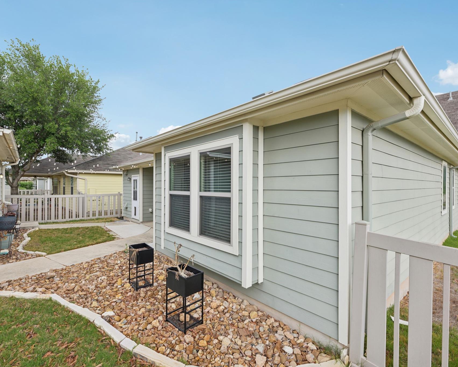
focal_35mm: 17
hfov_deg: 89.5
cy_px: 184
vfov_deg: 77.0
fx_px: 230
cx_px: 215
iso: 100
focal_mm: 15
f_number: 6.7
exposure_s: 1/125
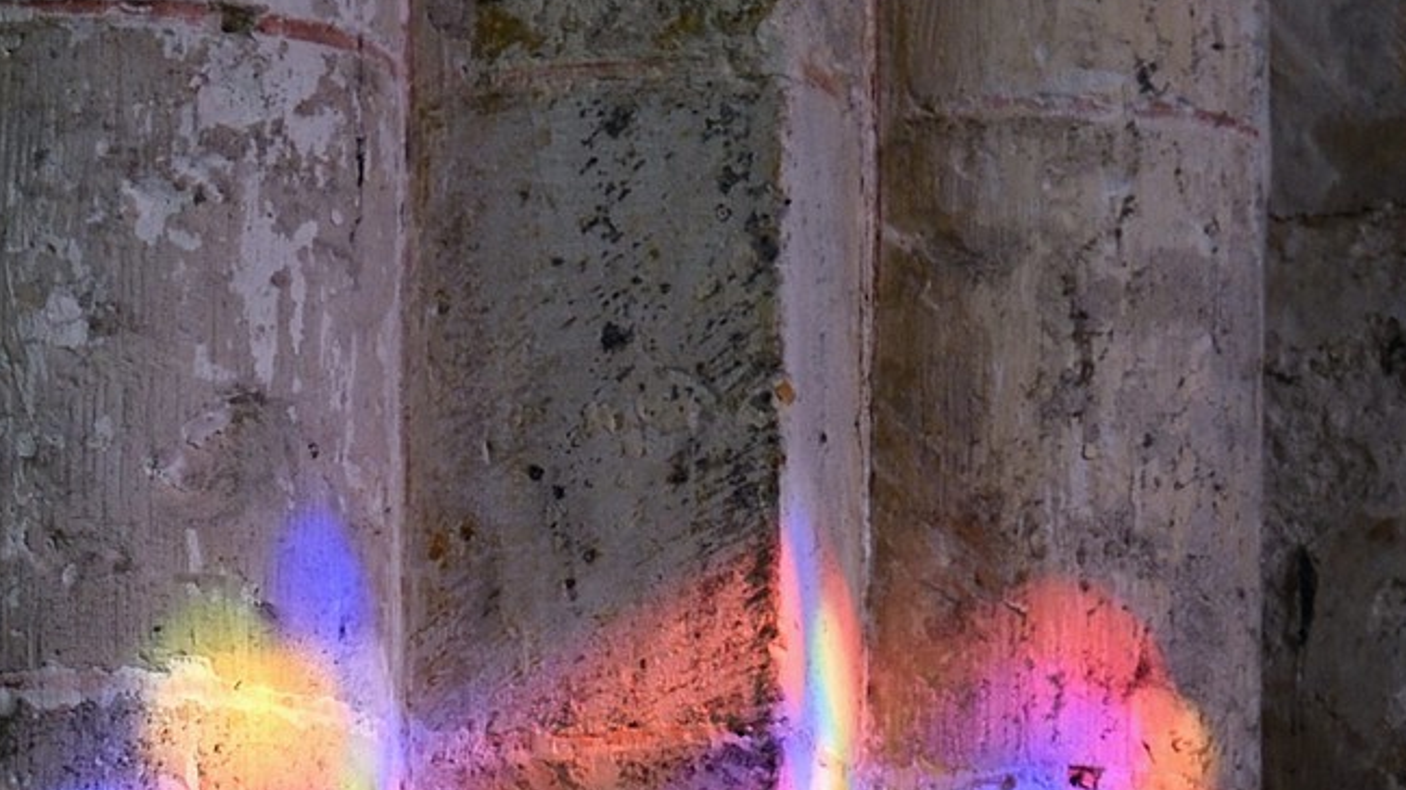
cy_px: 1778
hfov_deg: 2.8
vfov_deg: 1.6
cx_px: -232
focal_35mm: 776
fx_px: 28921
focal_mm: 200
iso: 800
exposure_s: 1/125
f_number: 4.5
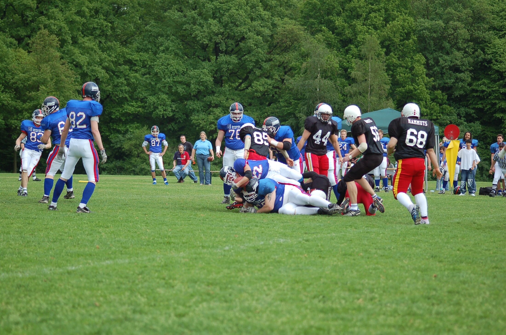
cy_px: 168
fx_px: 1726
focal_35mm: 123
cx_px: 253
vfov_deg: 11.1
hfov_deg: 16.7
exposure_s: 1/1000
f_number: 4
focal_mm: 82
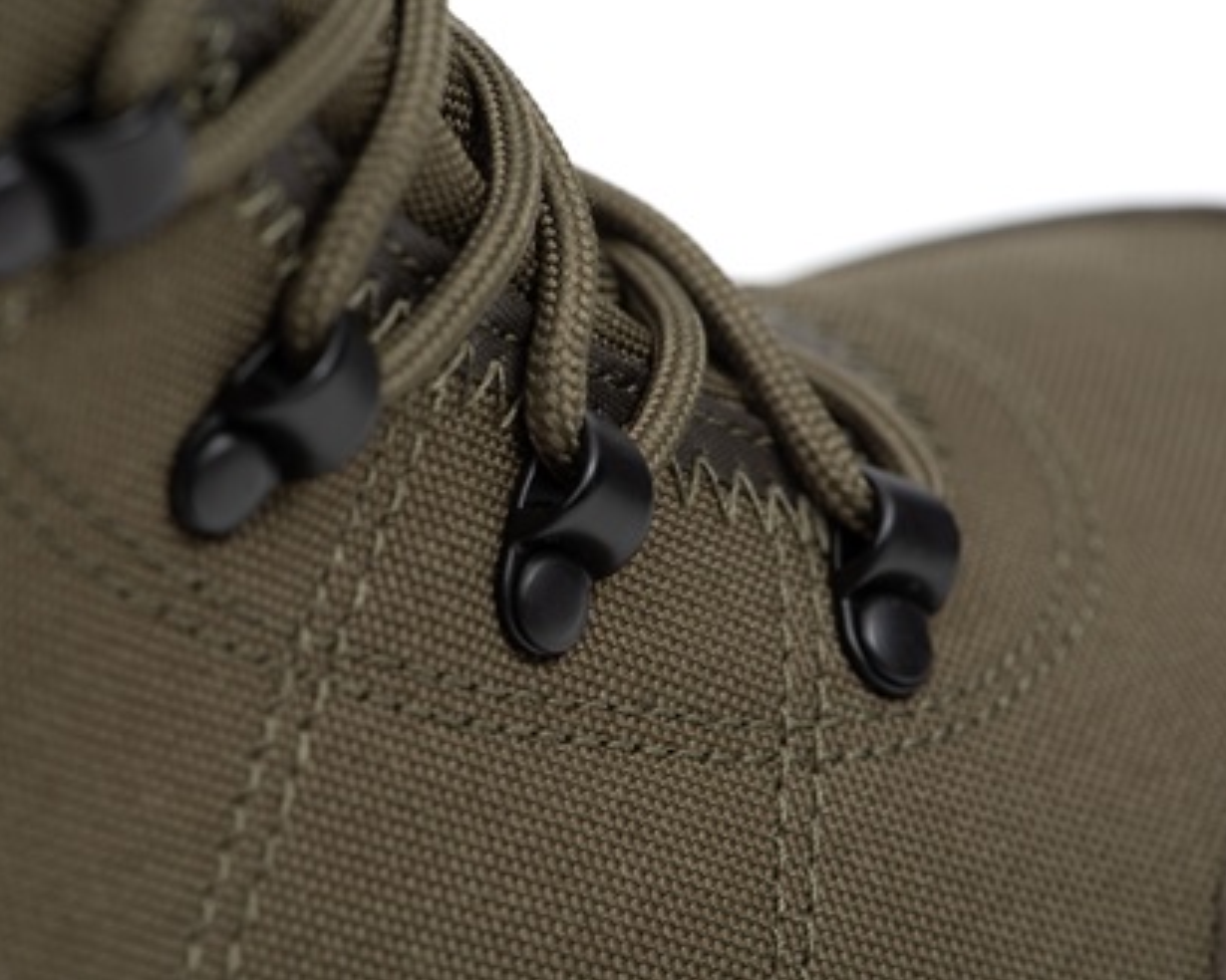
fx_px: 4354
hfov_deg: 16.0
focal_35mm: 120
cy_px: 491
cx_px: 490
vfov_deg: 12.9
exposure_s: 1/160
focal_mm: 105
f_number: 16
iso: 200
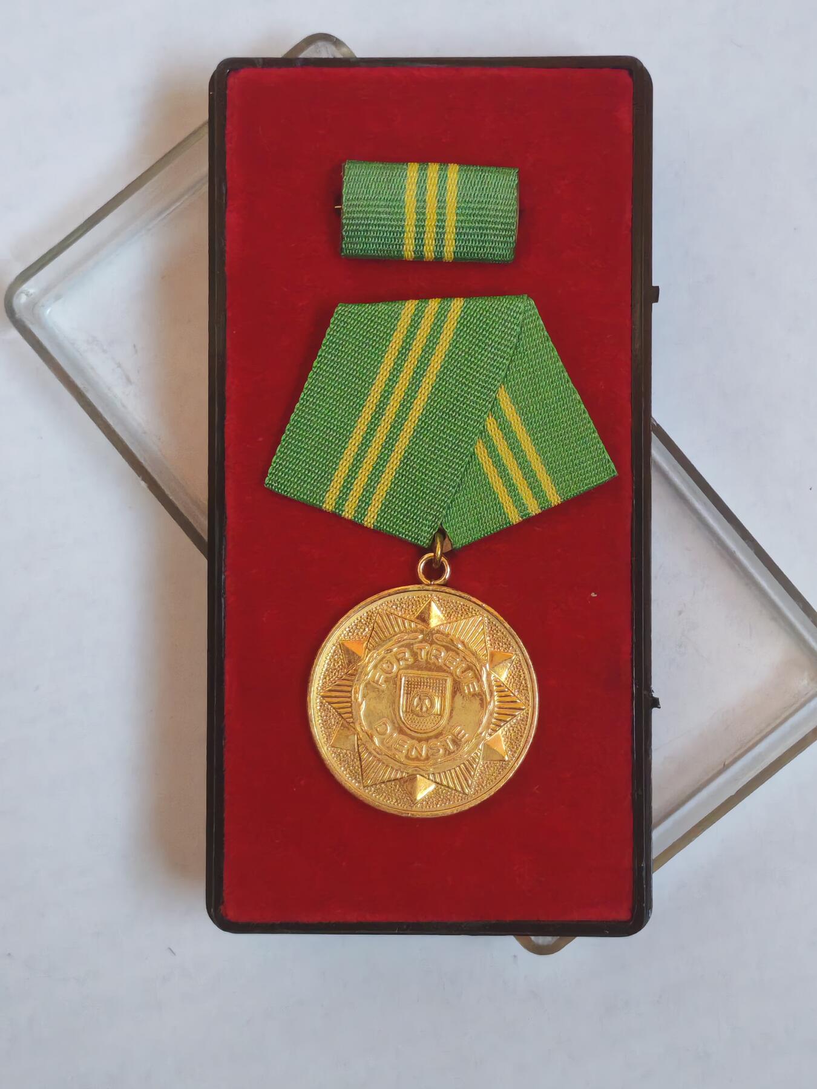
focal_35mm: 68
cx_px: 408
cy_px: 544
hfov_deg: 21.6
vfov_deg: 28.6
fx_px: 2140
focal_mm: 5.52
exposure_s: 1/50
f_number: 1.95
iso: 640
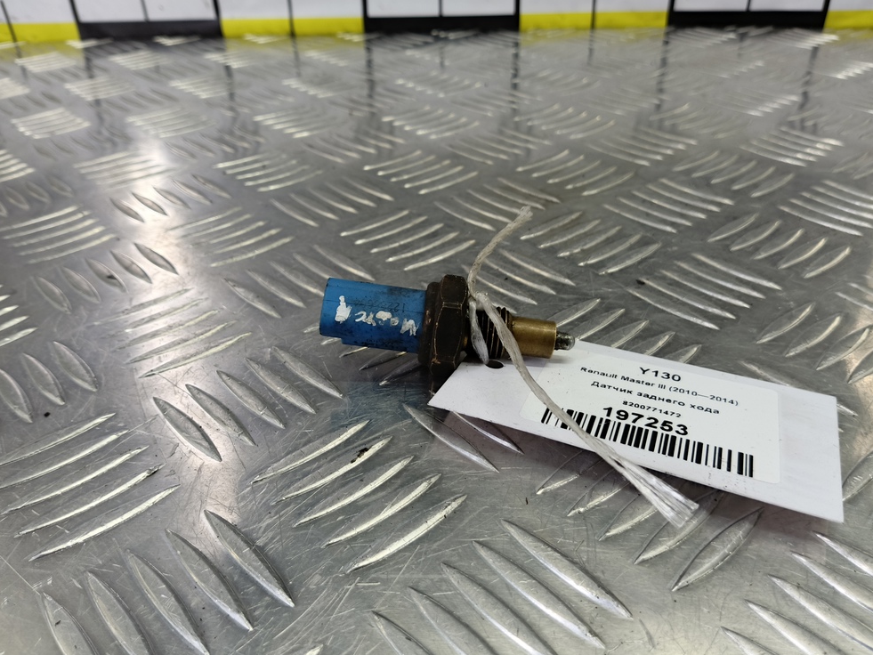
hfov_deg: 71.6
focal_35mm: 24
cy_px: 324
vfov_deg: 56.8
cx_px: 441
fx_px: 605
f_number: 1.6
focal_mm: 4.11
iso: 107
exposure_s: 1/50
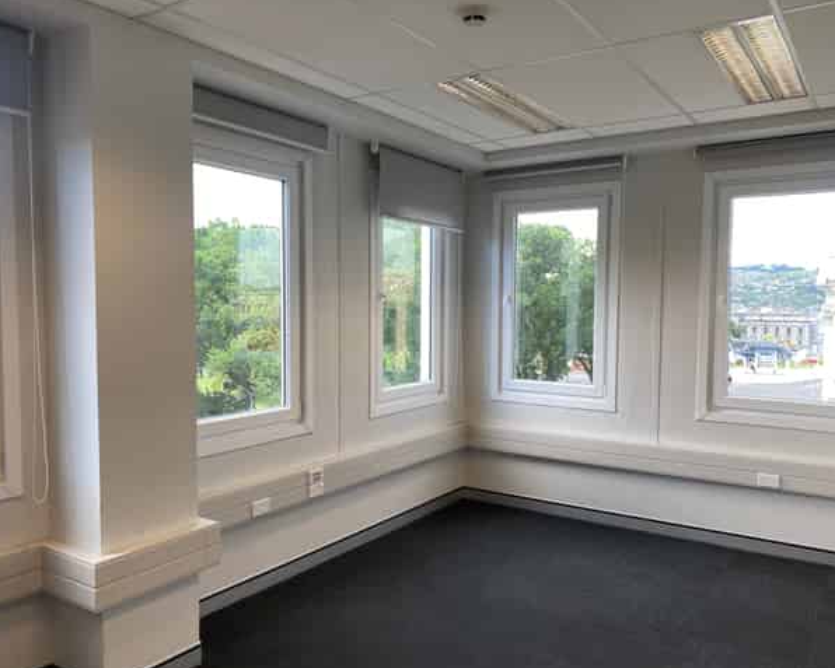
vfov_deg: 51.5
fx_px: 692
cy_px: 338
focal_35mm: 28
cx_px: 426
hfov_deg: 62.2
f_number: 1.8
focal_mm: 4.25
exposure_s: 1/100
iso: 40
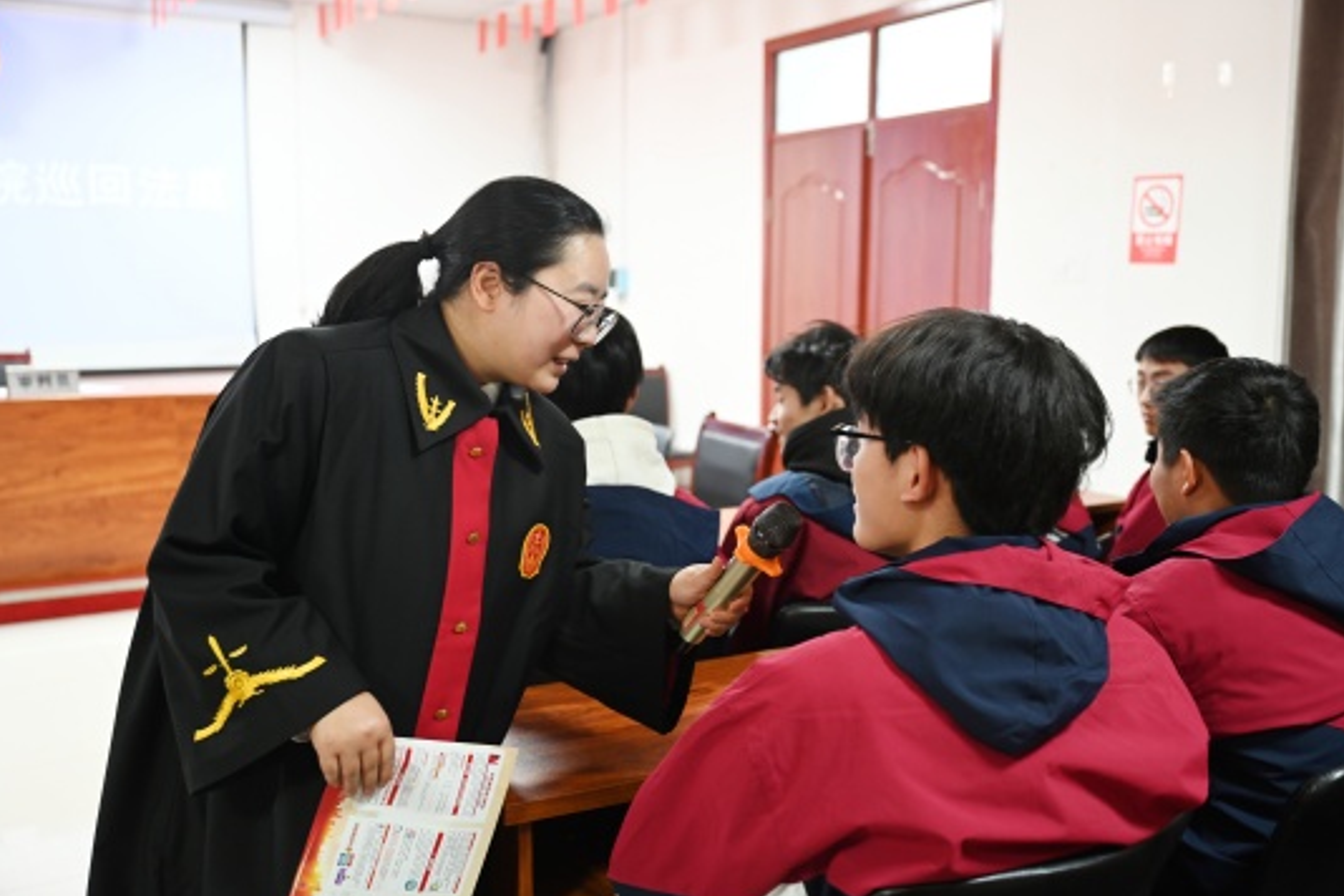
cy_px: 459
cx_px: 667
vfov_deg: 38.3
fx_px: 1288
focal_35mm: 35
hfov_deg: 55.1
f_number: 2.8
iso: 560
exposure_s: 1/40
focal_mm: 33.5
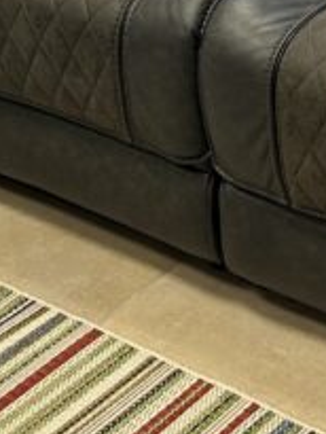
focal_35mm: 120
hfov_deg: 12.2
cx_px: 13
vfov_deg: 14.7
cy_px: -301
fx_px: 1505
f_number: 1.78
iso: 80
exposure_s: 1/120
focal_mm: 6.86
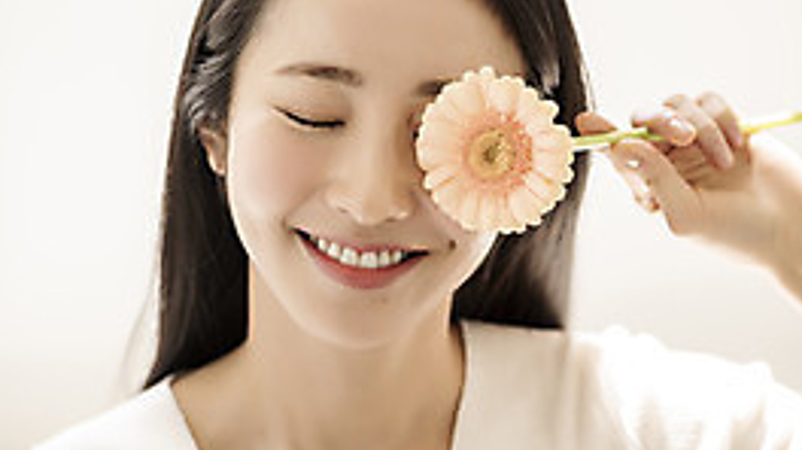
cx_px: 403
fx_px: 2869
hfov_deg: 15.9
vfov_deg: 9.0
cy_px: 192
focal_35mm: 135
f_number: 2
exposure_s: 1/250
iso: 125
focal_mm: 85
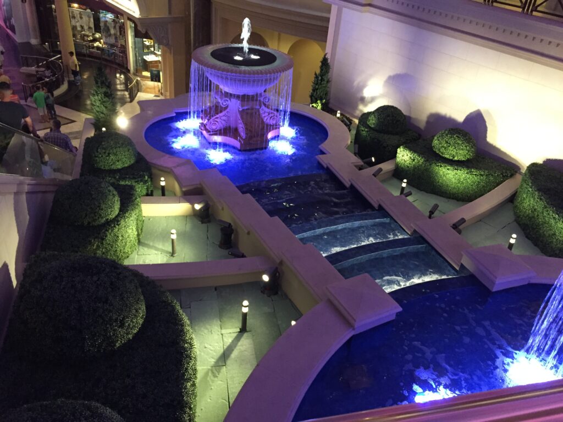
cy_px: 211
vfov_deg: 48.2
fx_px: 472
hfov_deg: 61.7
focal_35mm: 29
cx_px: 282
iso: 250
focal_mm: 4.15
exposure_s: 1/30
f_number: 2.2
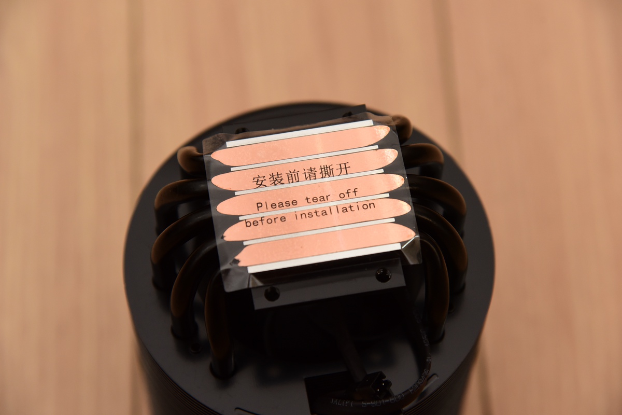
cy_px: 208
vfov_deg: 11.4
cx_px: 311
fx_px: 2073
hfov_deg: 17.1
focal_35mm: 120
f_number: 5.6
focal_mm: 120
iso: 1600
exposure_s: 1/60
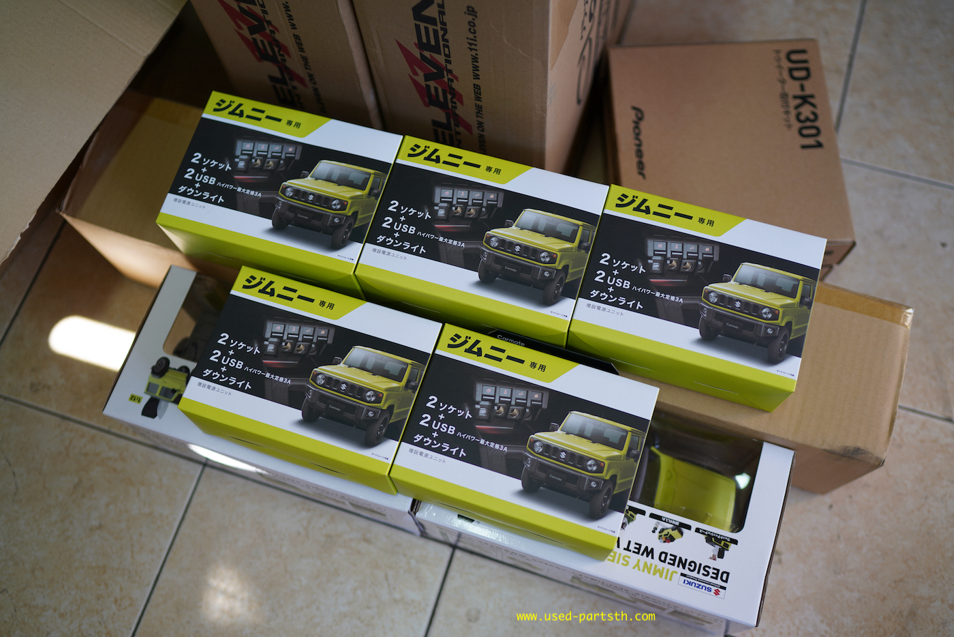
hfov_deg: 54.4
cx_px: 477
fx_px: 928
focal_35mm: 35
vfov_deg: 37.9
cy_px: 318
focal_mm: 35
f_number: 1.8
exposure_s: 1/100
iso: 100
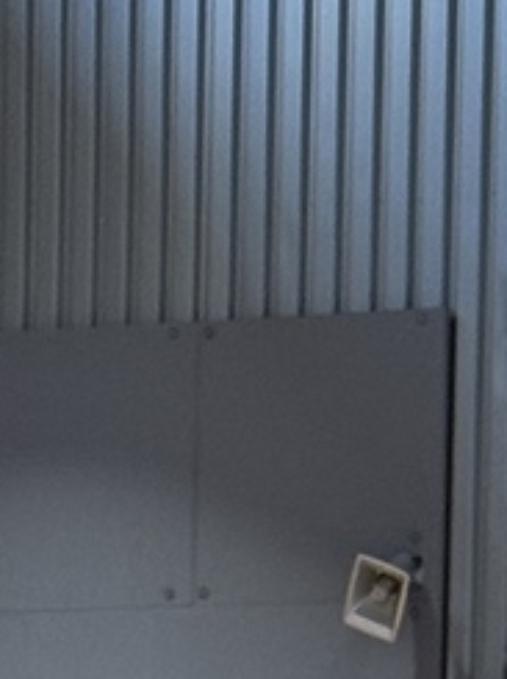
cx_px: 911
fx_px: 3936
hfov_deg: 7.2
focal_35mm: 201
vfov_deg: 9.2
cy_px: 1416
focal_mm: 6.76
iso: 100
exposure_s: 1/70
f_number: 1.78
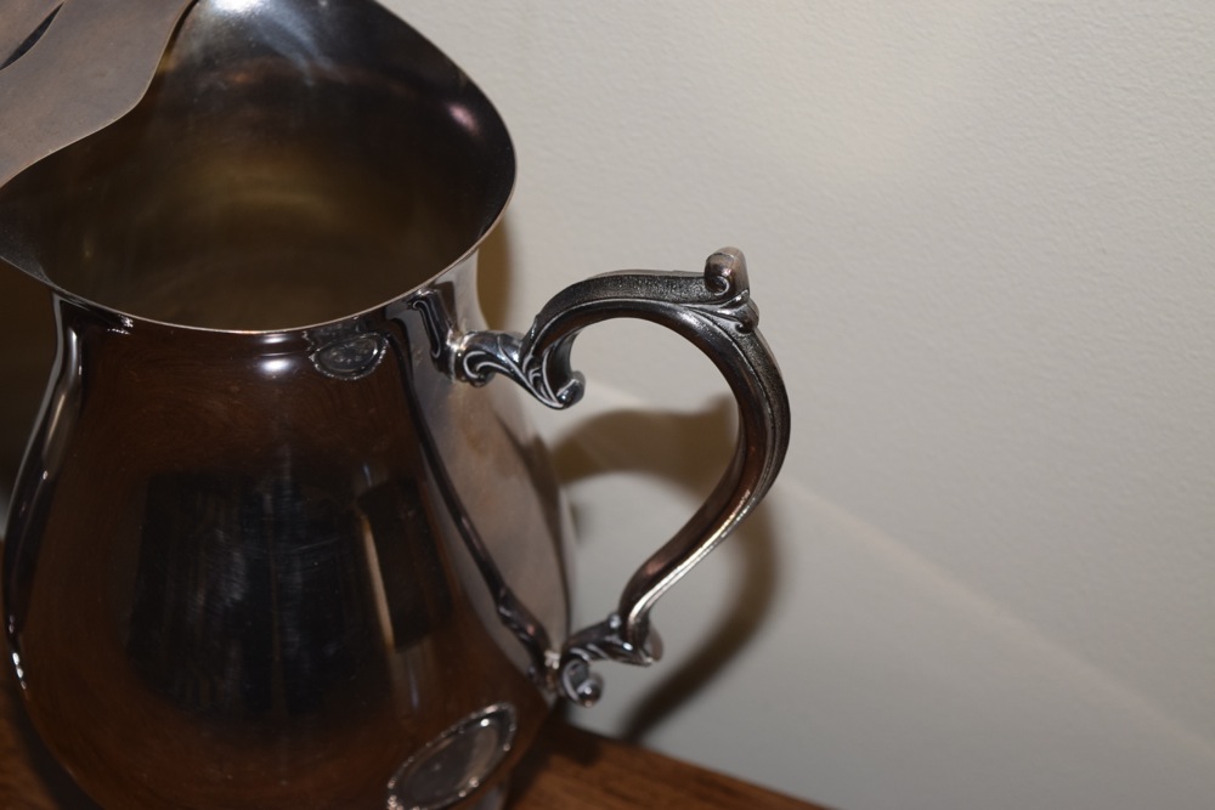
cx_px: 608
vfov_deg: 16.6
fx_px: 2785
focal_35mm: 82
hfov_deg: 24.6
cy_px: 405
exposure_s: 1/60
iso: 500
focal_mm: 55
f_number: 5.6
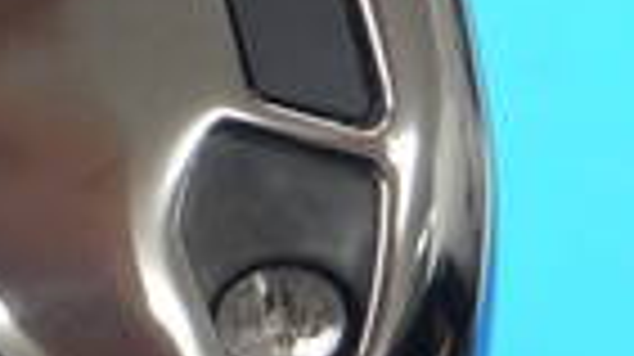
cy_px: -167
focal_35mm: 416
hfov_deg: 5.1
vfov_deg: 2.9
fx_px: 6987
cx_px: -459
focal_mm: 42
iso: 800
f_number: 5.6
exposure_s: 1/50
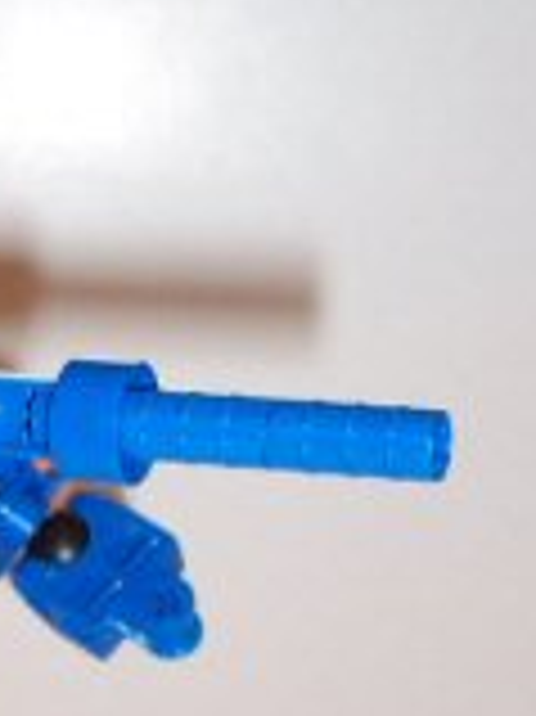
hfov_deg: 7.6
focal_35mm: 191
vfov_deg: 10.3
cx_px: -275
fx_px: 3949
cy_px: 588
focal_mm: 8.6
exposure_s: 1/60
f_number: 3.4
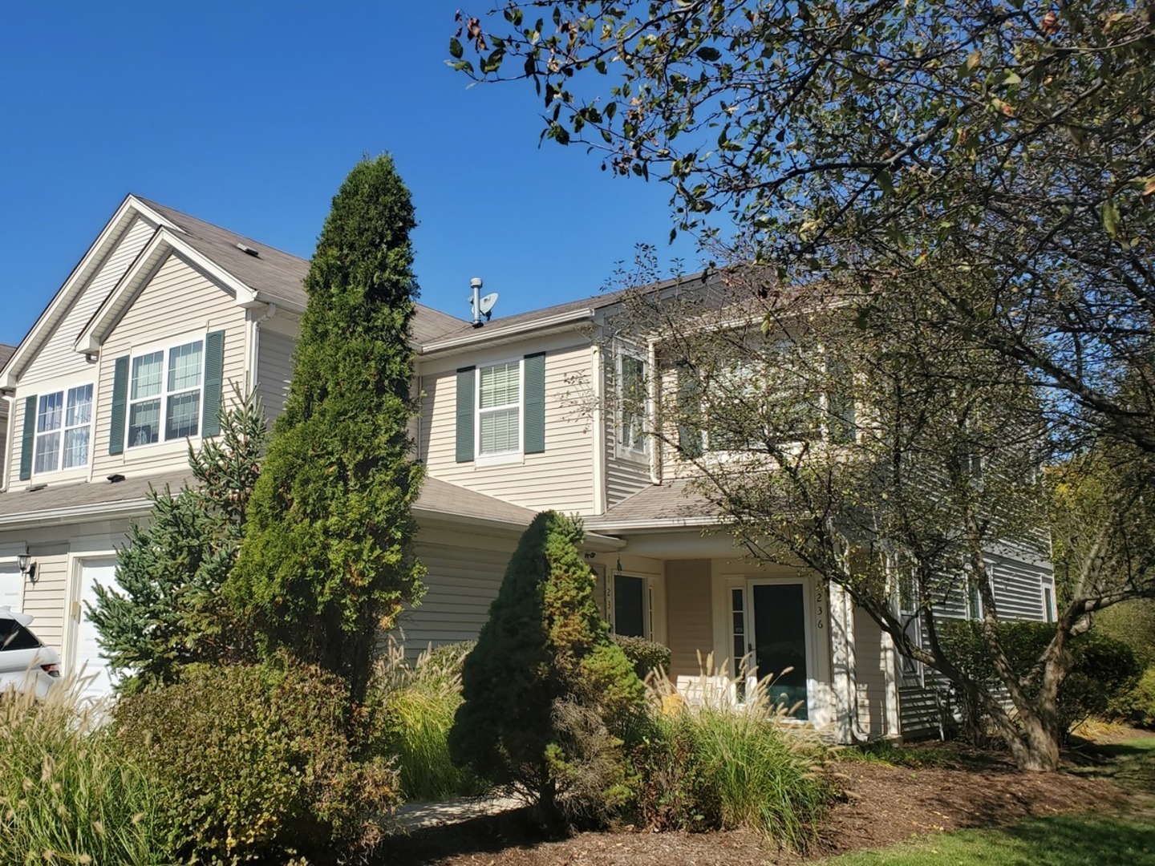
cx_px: 578
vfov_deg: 53.1
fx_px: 868
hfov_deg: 67.3
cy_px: 433
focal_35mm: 26
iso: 50
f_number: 2.4
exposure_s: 1/1634
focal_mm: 4.3
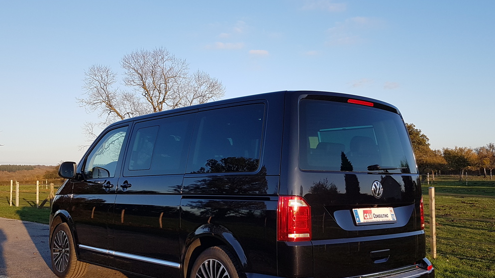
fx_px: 381
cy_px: 153
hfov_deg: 66.1
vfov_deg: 40.1
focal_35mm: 29
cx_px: 251
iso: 40
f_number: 1.7
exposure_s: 1/742
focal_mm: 4.2
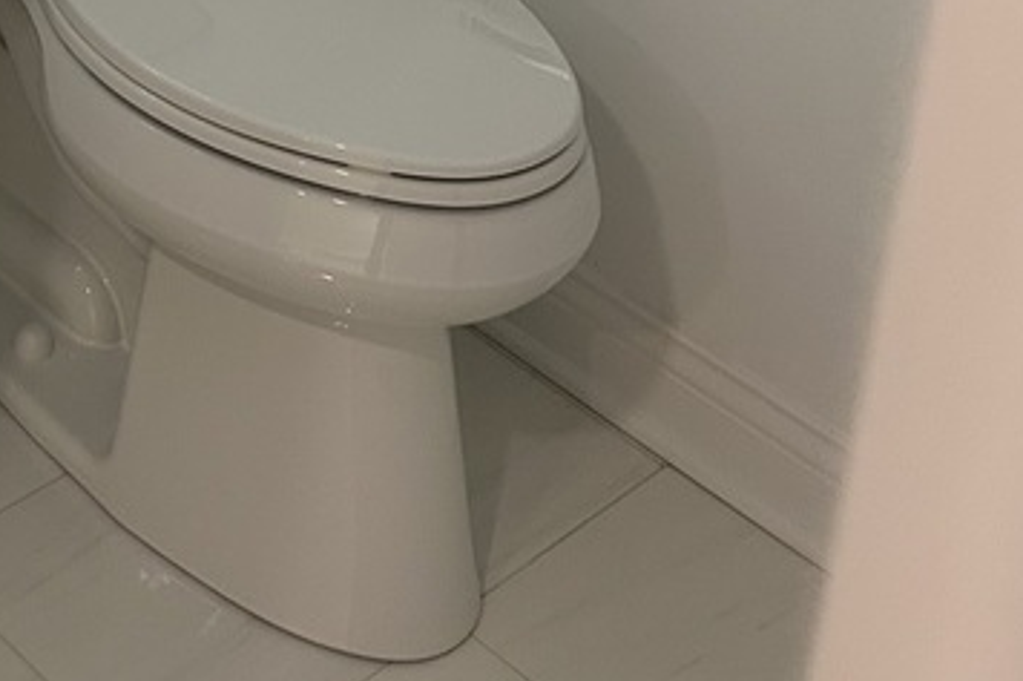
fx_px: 2329
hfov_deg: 23.7
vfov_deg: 13.9
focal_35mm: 82
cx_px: -6
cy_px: -707
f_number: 1.5
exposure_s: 1/120
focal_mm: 5.7
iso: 125
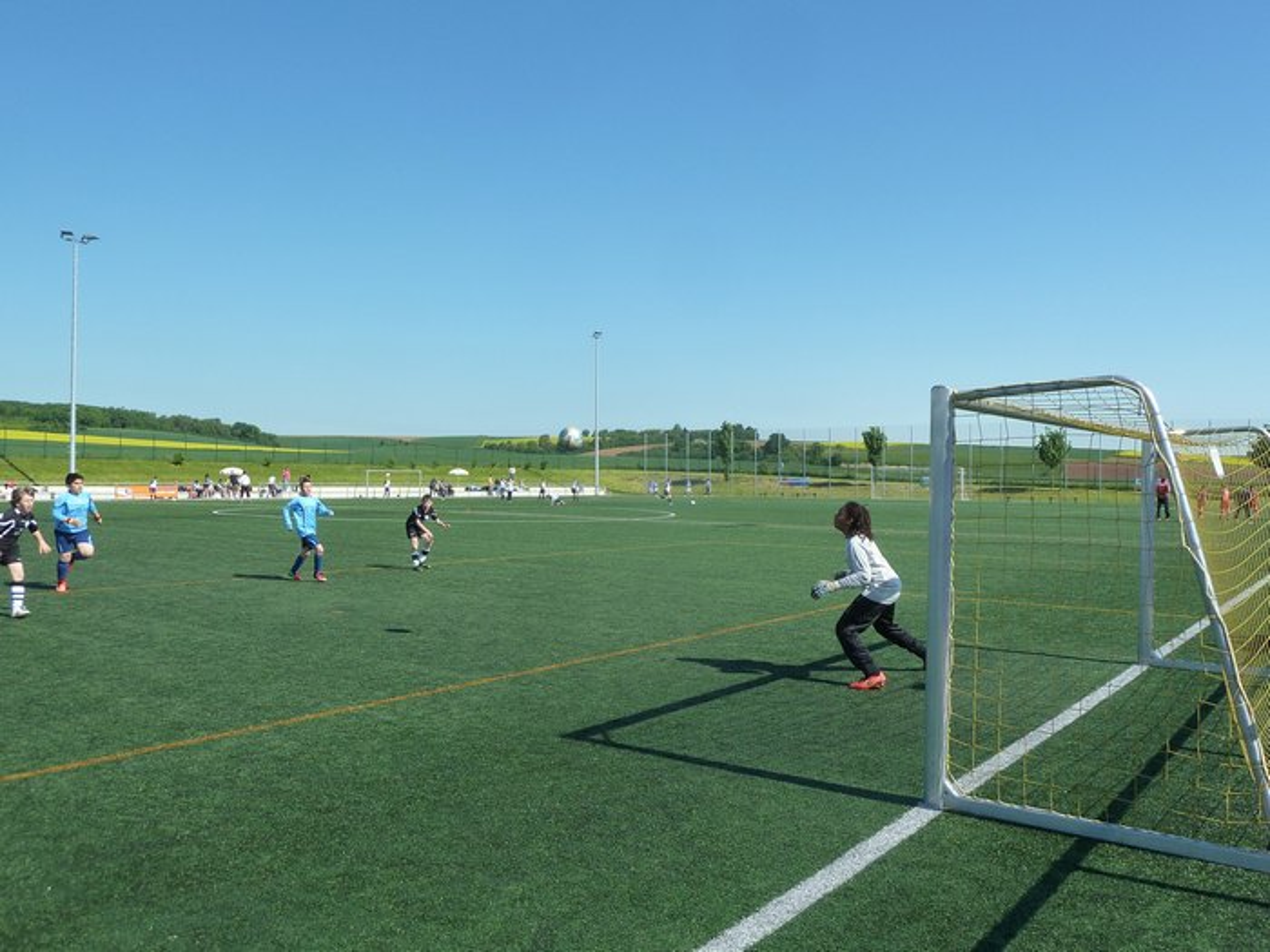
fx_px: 1064
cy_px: 476
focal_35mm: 29
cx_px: 635
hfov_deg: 61.7
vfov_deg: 48.2
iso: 125
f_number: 4.5
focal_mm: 4.7
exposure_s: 1/500
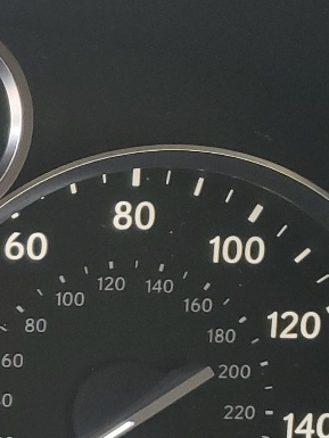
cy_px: 338
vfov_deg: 18.1
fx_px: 1368
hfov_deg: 11.5
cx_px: -439
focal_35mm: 108
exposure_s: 1/60.2
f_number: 1.5
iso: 77
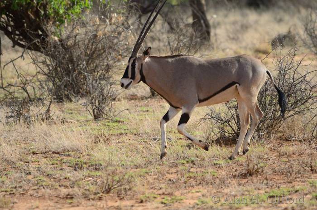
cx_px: 158
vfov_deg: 2.3
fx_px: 5270
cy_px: 105
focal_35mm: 600
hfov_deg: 3.4
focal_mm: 400
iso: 360
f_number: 5.6
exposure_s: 1/1000
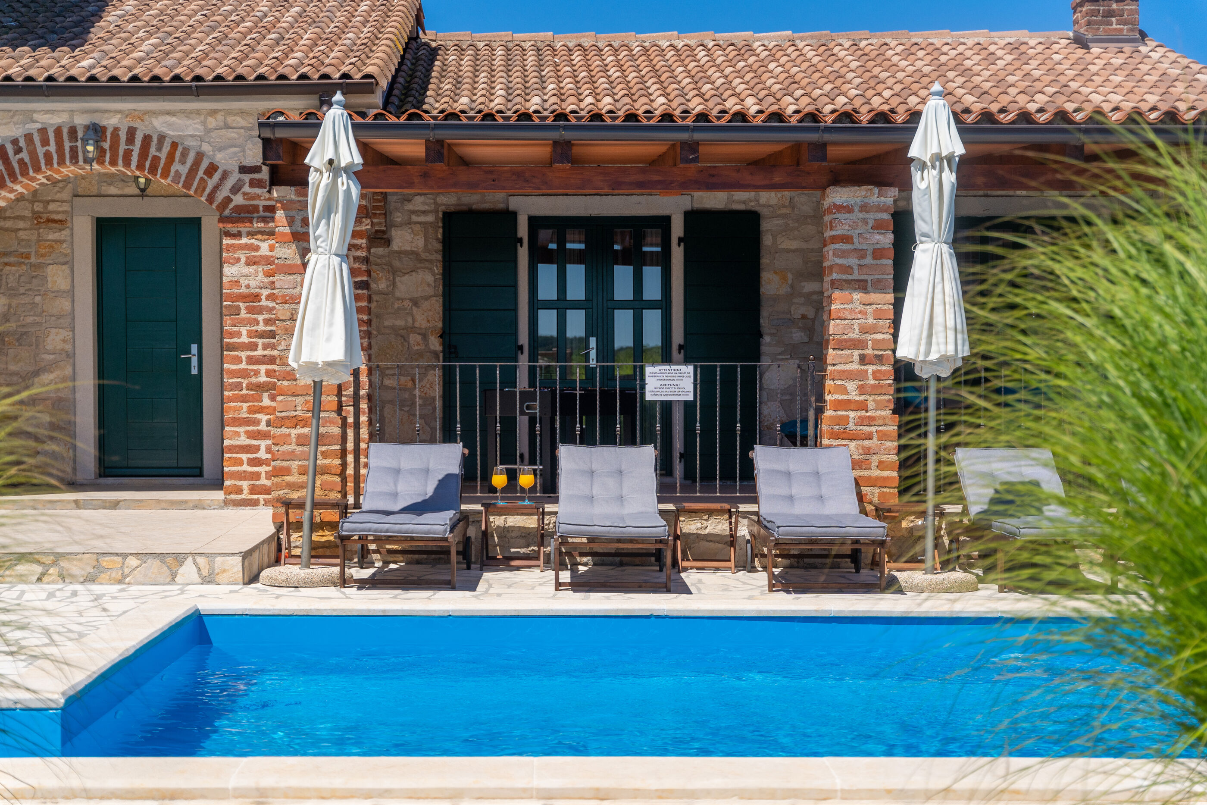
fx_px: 1847
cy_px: 402
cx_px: 604
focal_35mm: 55
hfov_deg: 36.2
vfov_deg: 24.6
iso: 320
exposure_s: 1/8000
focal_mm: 55.1
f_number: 2.8
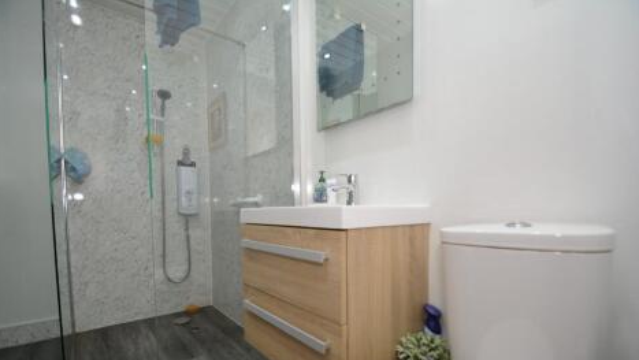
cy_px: 216
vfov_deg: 66.5
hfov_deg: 99.4
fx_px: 271
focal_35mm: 16
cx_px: 320
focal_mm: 10
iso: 100
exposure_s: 1/15
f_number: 3.5
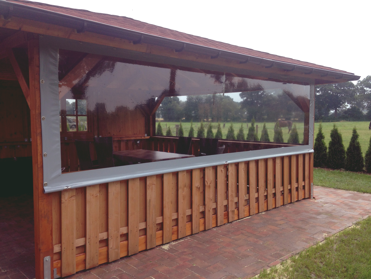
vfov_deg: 42.9
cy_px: 140
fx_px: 354
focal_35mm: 33
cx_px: 186
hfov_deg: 55.4
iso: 50
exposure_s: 1/678
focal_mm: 4.12
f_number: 2.4
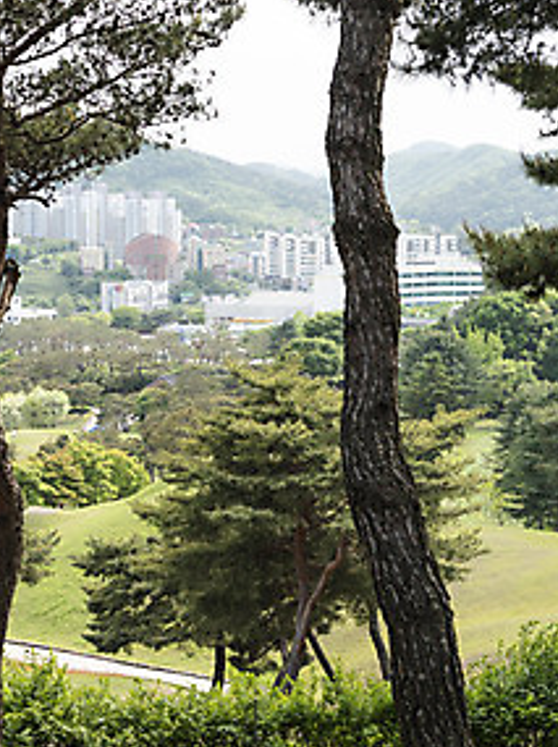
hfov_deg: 18.0
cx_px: 93
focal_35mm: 81
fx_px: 1745
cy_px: 359
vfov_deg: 24.2
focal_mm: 40
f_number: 5
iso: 100
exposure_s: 1/250
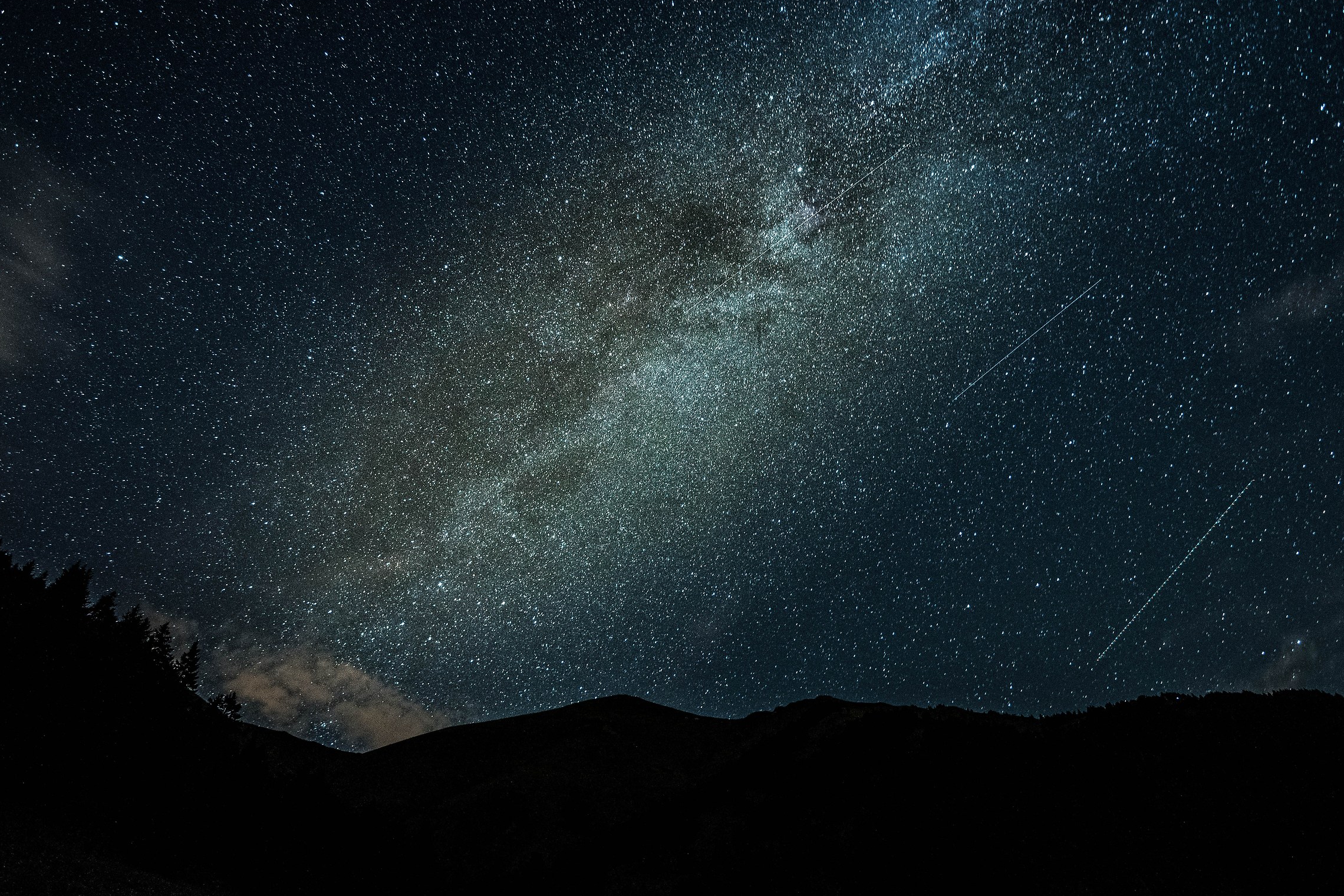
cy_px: 463
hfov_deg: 82.5
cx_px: 665
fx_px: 766
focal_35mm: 21
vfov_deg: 60.6
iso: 1600
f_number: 2.8
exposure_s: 30
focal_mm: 13
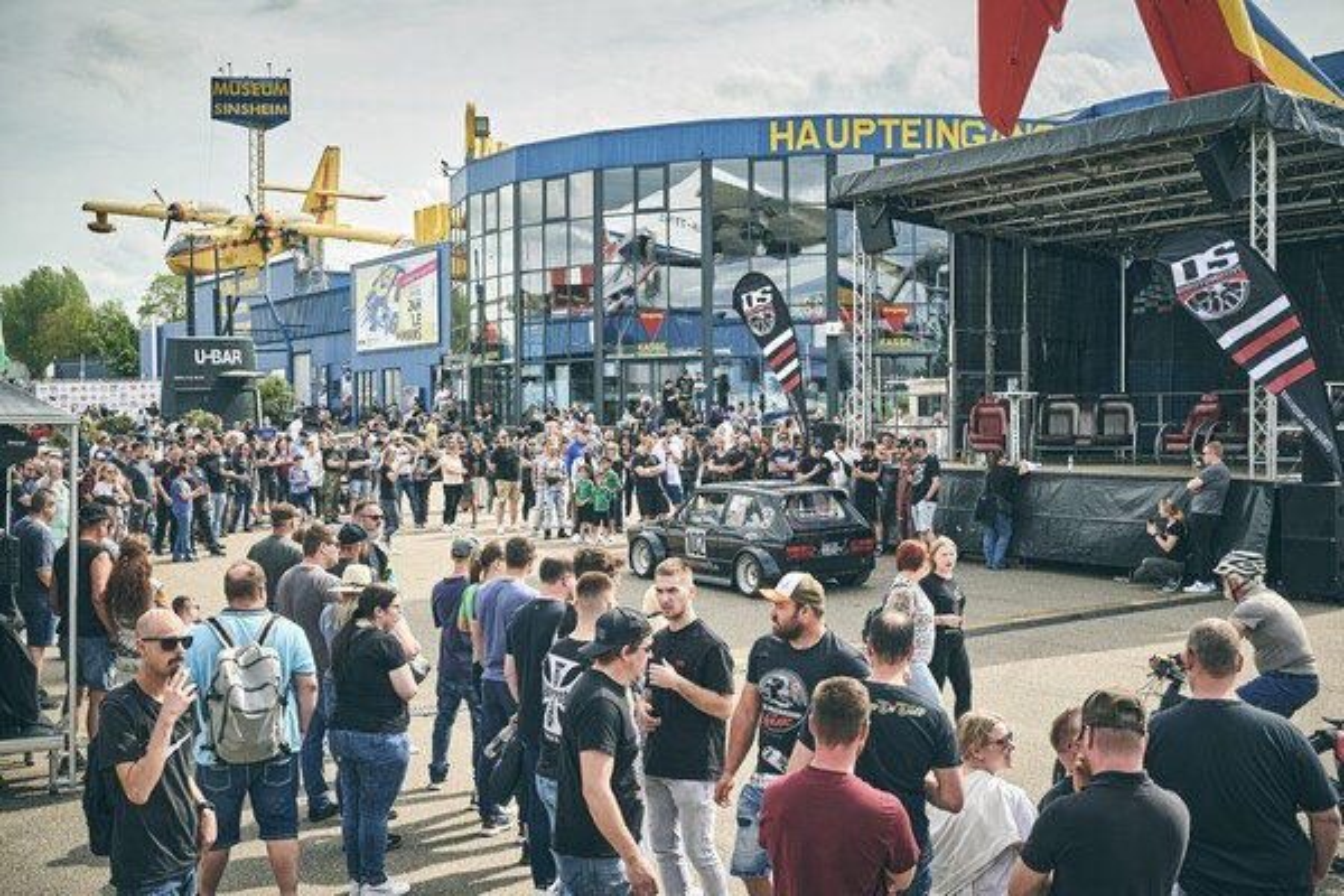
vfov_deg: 32.6
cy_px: 448
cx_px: 672
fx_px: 1531
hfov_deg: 47.4
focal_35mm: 41
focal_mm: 41
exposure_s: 1/250
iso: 100
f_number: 6.3
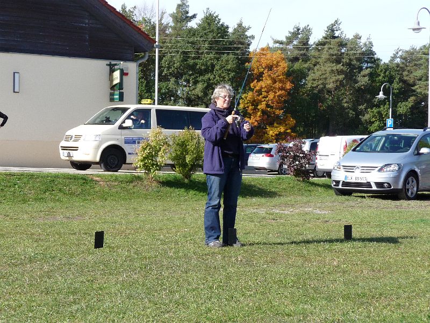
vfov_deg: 17.6
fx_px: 1043
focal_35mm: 84
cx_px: 215
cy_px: 162
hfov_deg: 23.3
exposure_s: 1/320
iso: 100
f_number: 4.7
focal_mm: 14.2
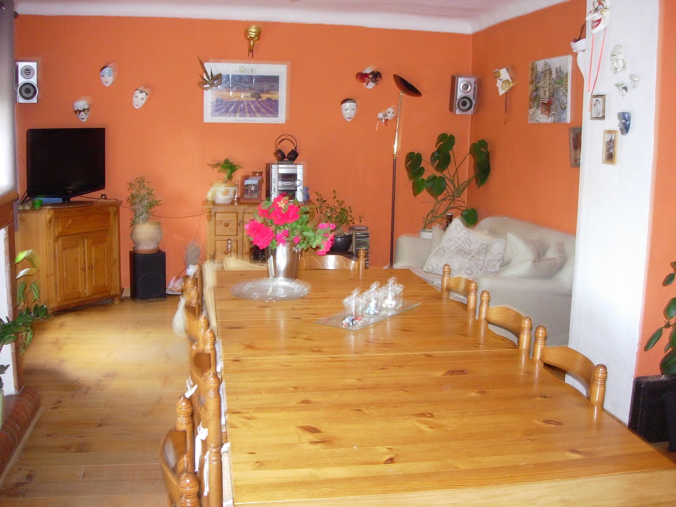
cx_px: 338
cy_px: 254
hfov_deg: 49.0
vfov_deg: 37.7
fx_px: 742
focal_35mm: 38
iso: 173
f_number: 2.8
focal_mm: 7.8
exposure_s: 1/13.4
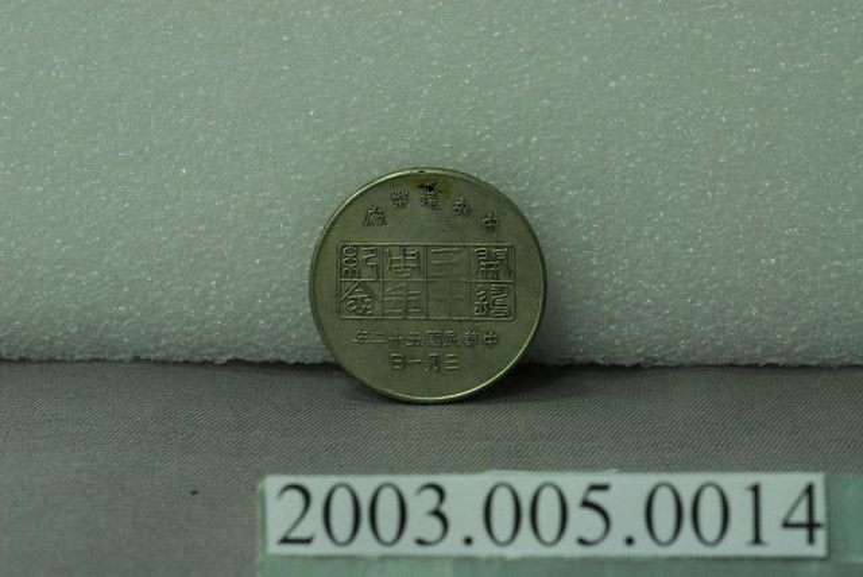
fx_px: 2159
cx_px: 432
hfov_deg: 22.6
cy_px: 288
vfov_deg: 15.2
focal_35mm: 90
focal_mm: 60
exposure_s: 1/13
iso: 1000
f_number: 10
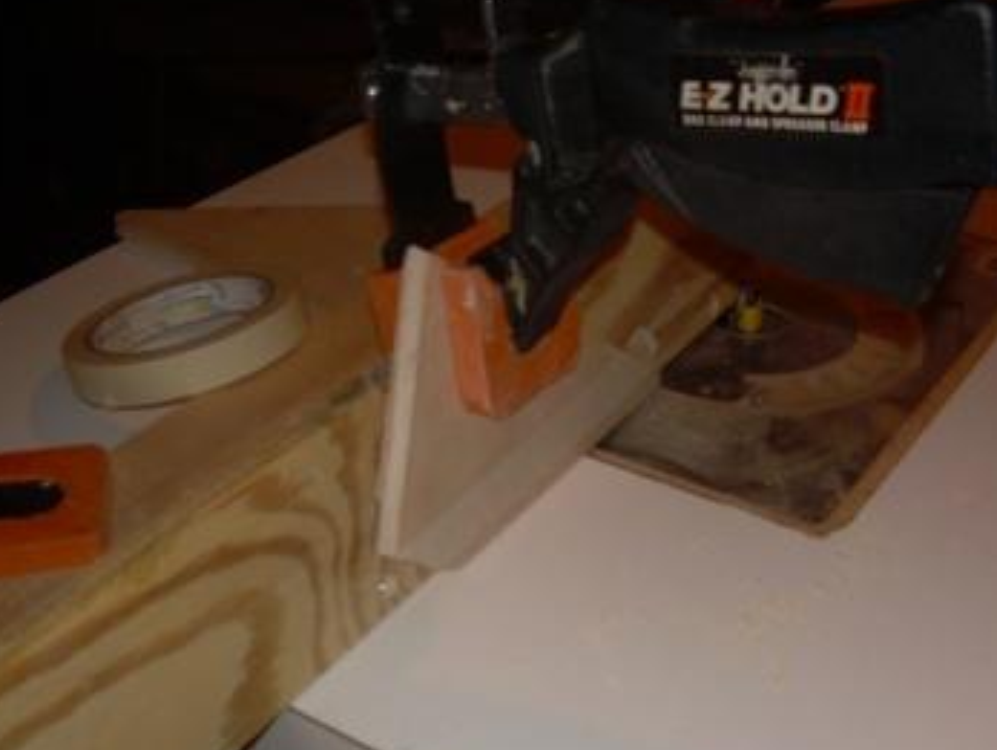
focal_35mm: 49
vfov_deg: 29.7
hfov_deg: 38.8
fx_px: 1413
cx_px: 578
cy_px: 394
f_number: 2.8
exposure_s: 1/60
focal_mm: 6.3
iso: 50
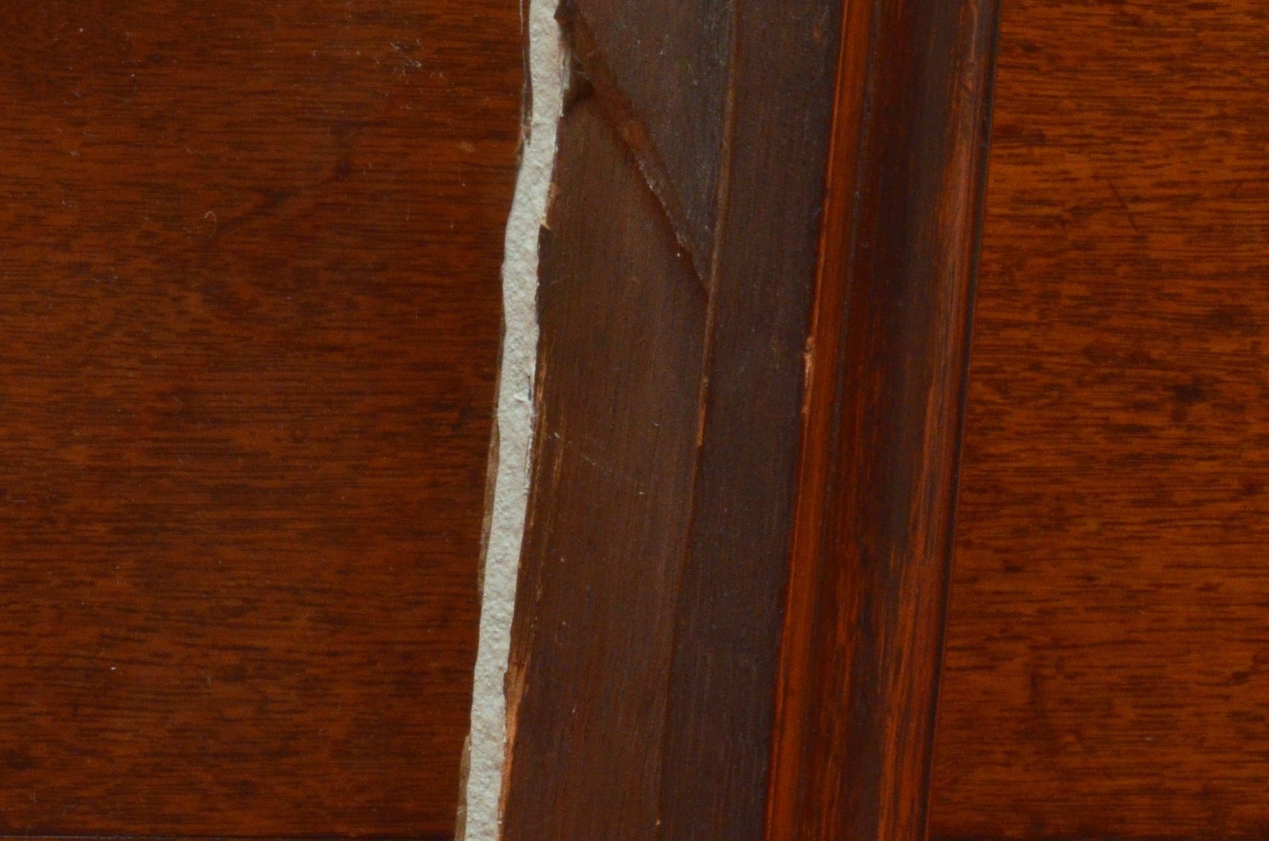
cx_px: 151
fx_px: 8232
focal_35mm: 234
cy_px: 104
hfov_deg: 8.8
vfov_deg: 5.8
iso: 800
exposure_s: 1/125
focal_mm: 70
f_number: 22
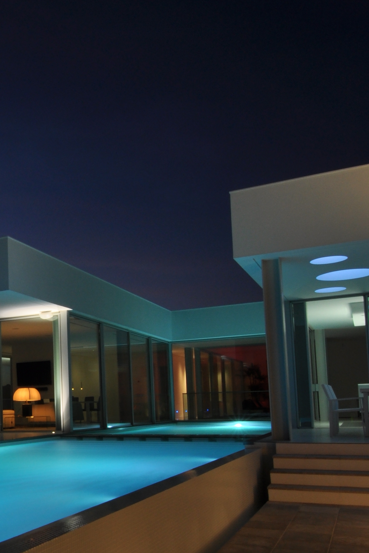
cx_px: -14
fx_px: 615
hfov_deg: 30.6
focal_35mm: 40
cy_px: 370
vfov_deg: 47.6
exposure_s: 10
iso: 200
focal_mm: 12
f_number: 25
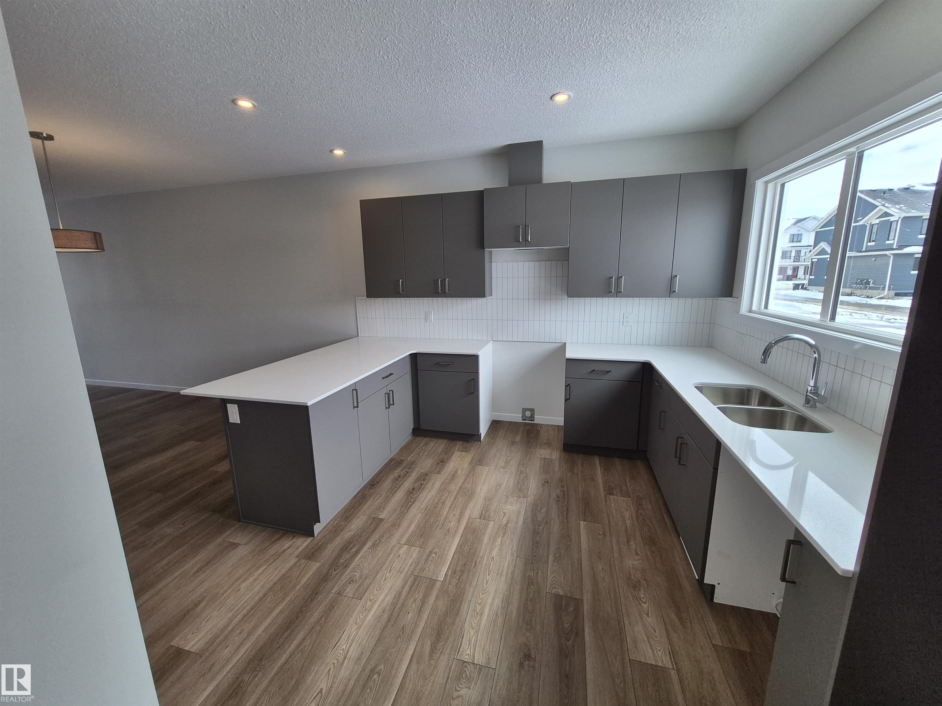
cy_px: 353
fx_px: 354
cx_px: 471
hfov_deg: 106.2
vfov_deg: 89.9
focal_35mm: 13
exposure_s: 1/310
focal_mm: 1.74
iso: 50
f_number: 2.2
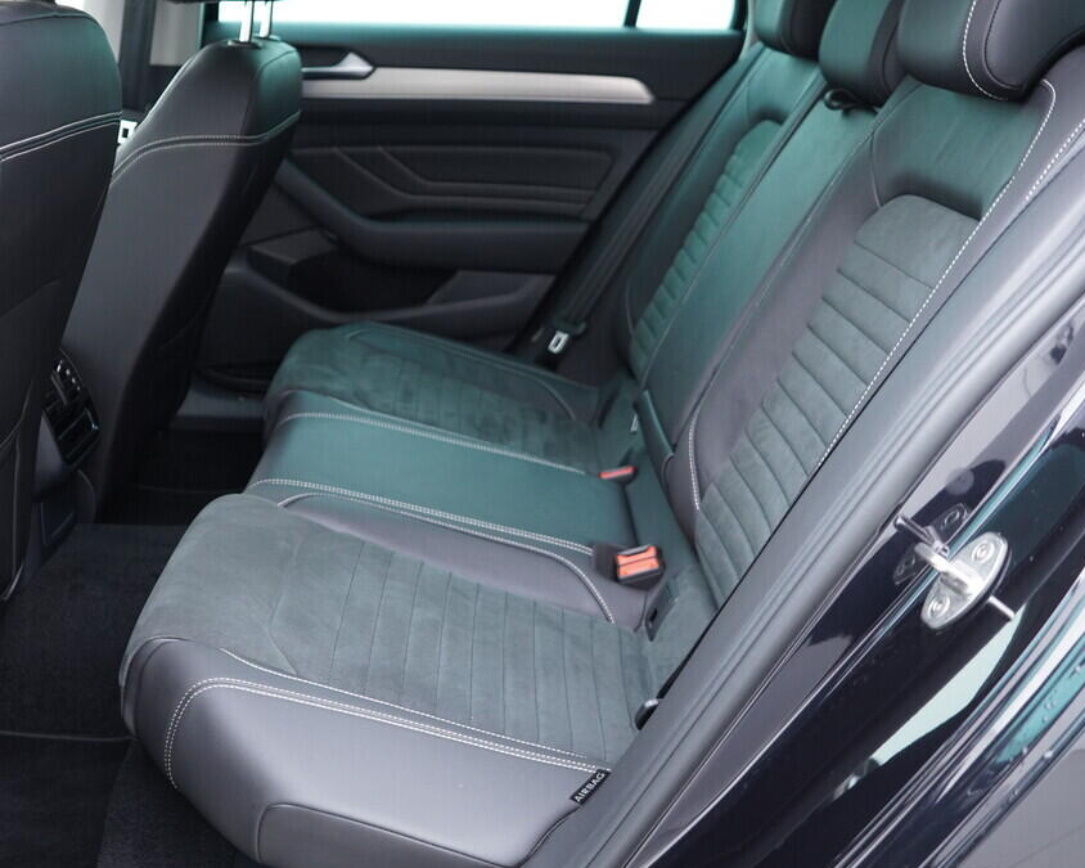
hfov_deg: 44.8
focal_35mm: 41
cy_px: 438
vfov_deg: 36.5
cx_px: 535
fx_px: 1316
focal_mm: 24
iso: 640
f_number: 2.8
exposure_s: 1/40
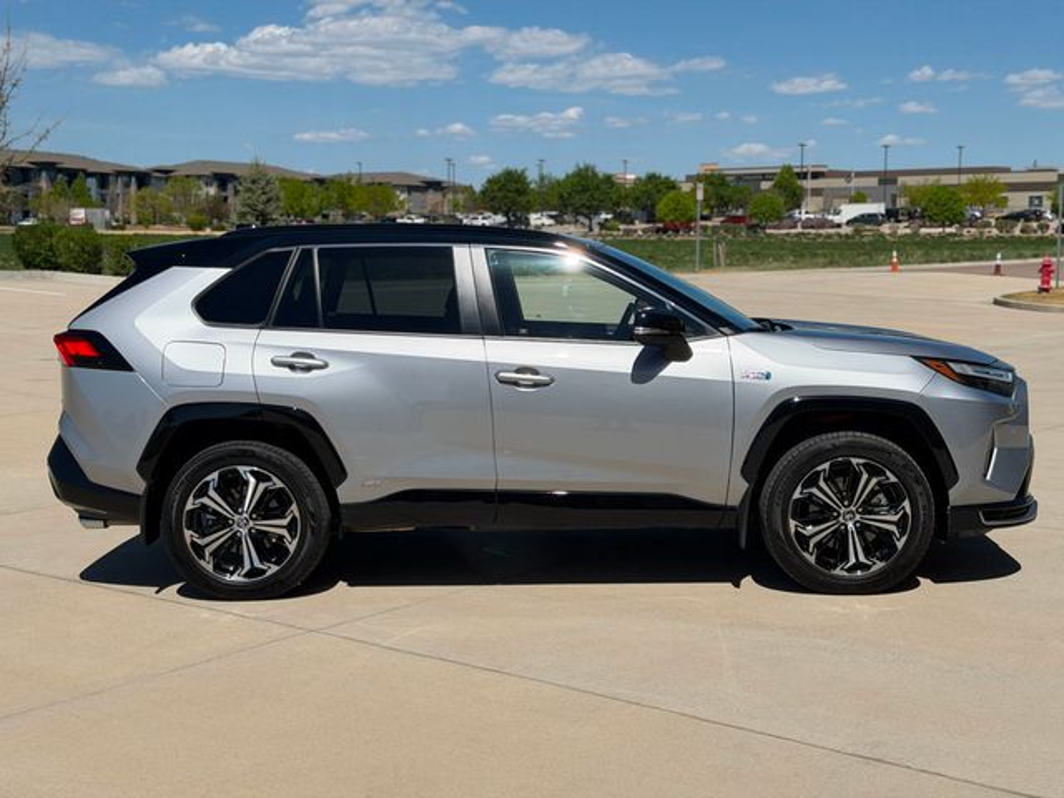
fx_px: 1475
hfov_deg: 39.7
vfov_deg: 30.3
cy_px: 399
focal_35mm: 48
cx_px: 532
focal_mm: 6.76
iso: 80
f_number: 1.78
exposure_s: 1/11364
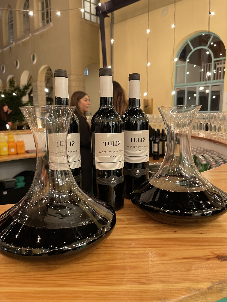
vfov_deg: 67.3
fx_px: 227
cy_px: 151
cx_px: 114
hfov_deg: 53.1
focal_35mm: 26
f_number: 1.6
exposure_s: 1/50
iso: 250
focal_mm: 5.1
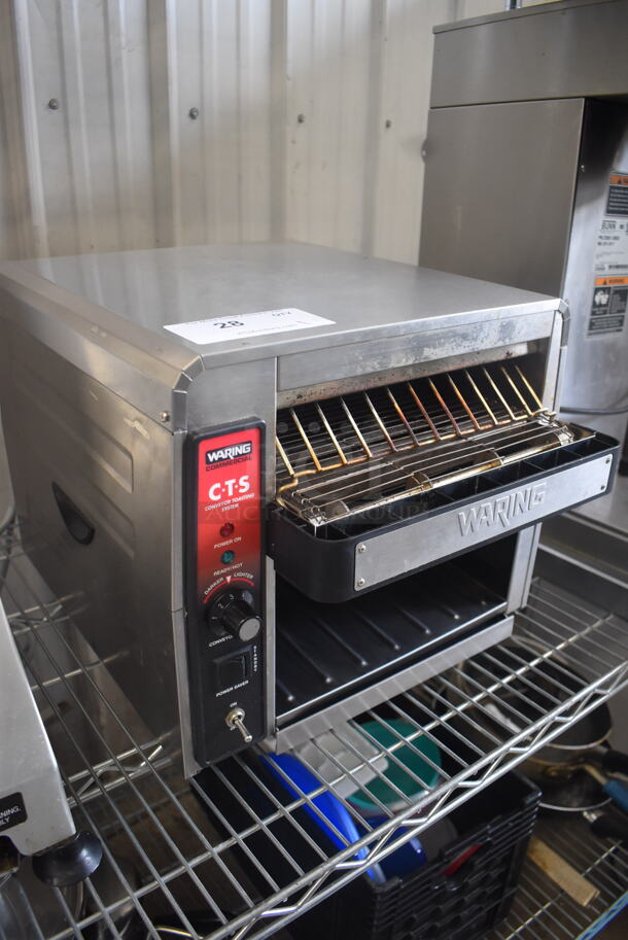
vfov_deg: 67.3
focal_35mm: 27
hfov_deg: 48.0
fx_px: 705
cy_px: 470
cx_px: 314
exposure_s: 1/125
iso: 1400
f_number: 3.5
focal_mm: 18
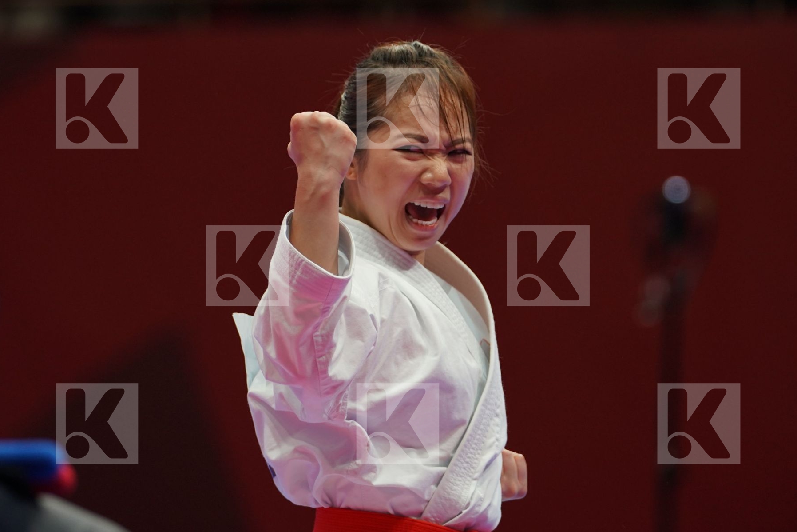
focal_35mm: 347
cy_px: 266
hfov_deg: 5.9
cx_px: 398
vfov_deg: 4.0
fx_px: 7682
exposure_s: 1/500
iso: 1000
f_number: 4
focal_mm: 231
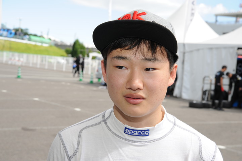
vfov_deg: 20.6
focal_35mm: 66
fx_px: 444
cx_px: 121
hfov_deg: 30.5
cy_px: 80
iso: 400
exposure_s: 1/250
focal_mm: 66
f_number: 11
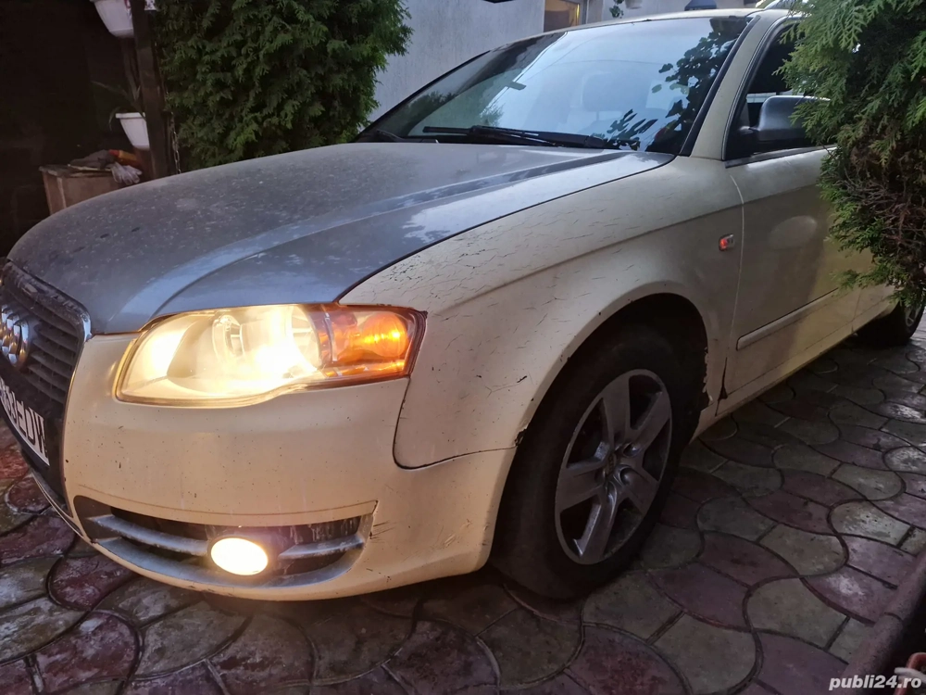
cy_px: 348
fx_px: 615
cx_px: 463
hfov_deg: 73.9
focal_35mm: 23
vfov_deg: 58.9
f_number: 1.8
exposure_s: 1/100
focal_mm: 5.4
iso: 640
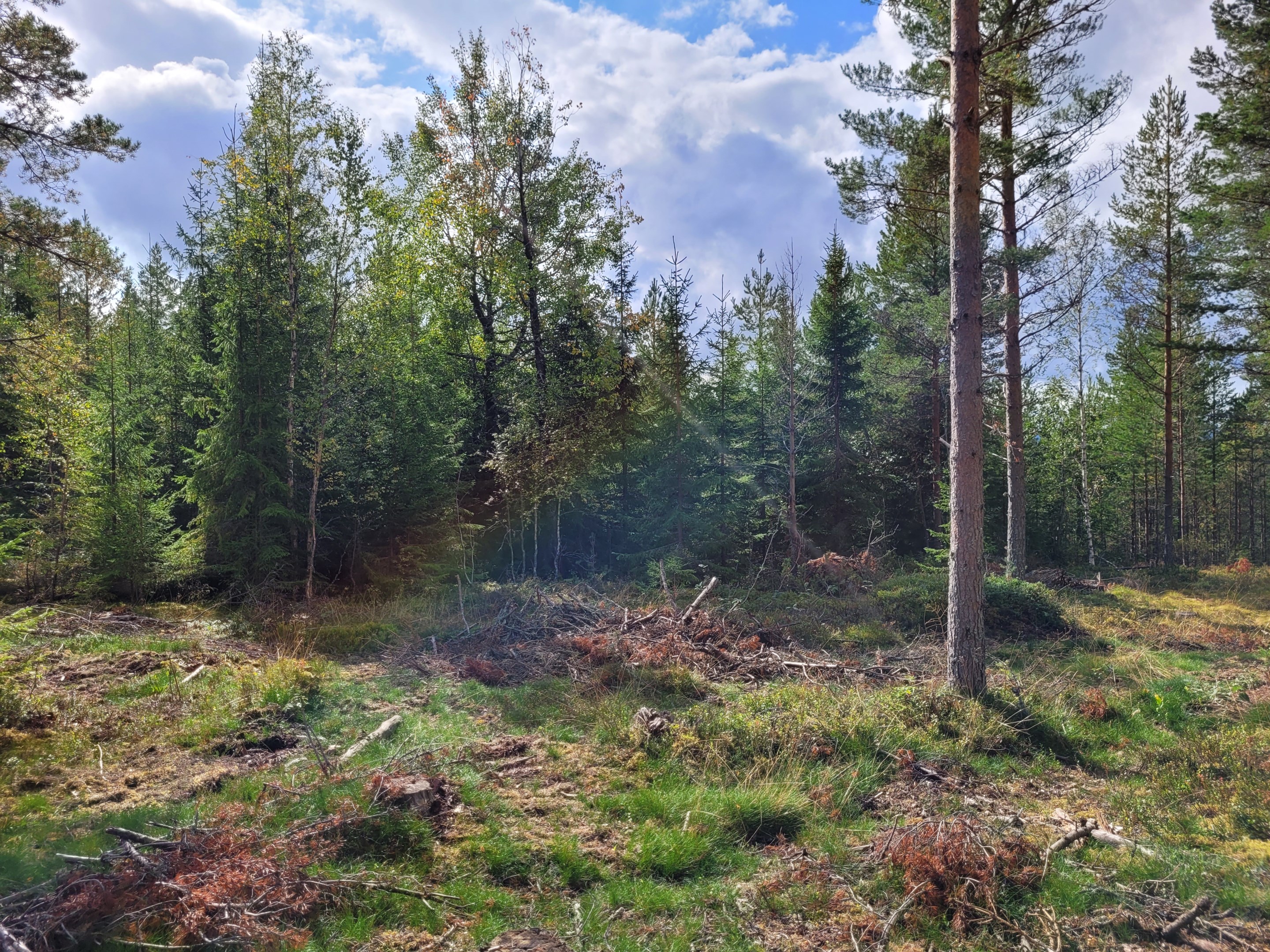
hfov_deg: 67.3
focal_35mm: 26
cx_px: 635
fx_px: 954
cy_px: 476
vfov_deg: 53.1
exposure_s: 1/2163
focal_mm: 5.4
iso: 40
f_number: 1.8
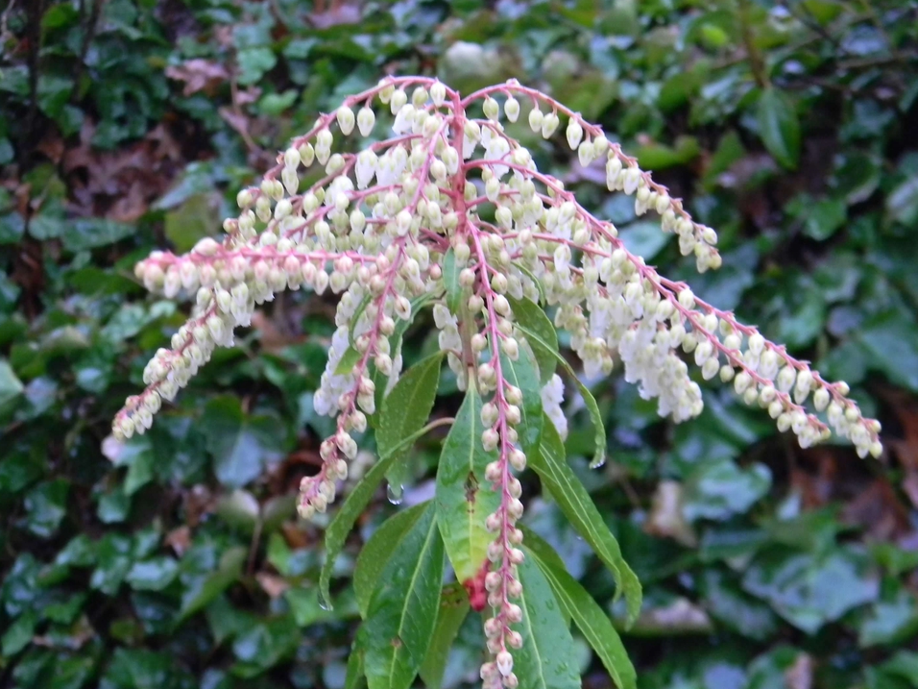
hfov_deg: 42.1
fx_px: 1193
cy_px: 332
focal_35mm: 45
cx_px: 441
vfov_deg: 32.2
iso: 400
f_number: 4.1
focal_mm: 10.1
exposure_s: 1/32.1
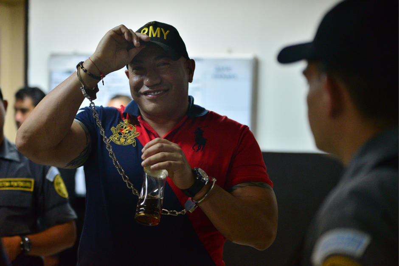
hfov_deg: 21.5
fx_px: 1053
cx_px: 200
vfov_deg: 14.4
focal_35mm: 95
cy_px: 133
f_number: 2.8
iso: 3200
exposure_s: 1/160
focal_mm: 95
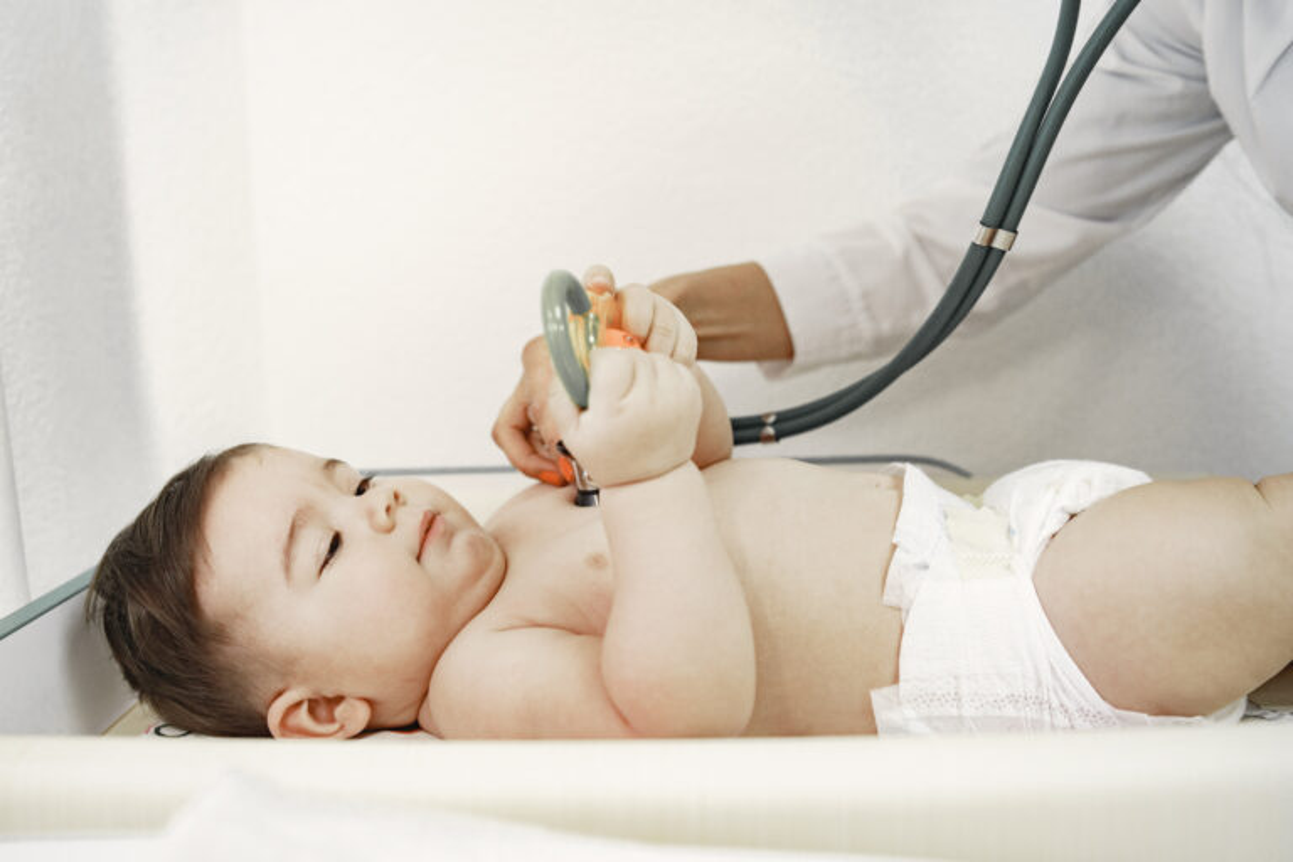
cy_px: 431
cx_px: 646
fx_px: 1257
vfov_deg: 37.9
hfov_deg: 54.4
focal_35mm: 35
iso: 640
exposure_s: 1/320
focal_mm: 35
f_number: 2.8
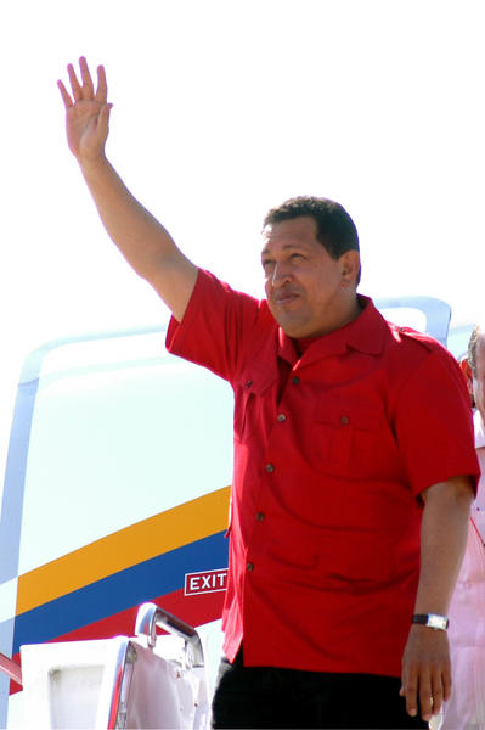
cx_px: 242
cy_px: 365
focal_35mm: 360
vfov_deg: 5.7
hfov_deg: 3.8
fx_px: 7287
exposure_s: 1/2000
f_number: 5.6
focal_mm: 240
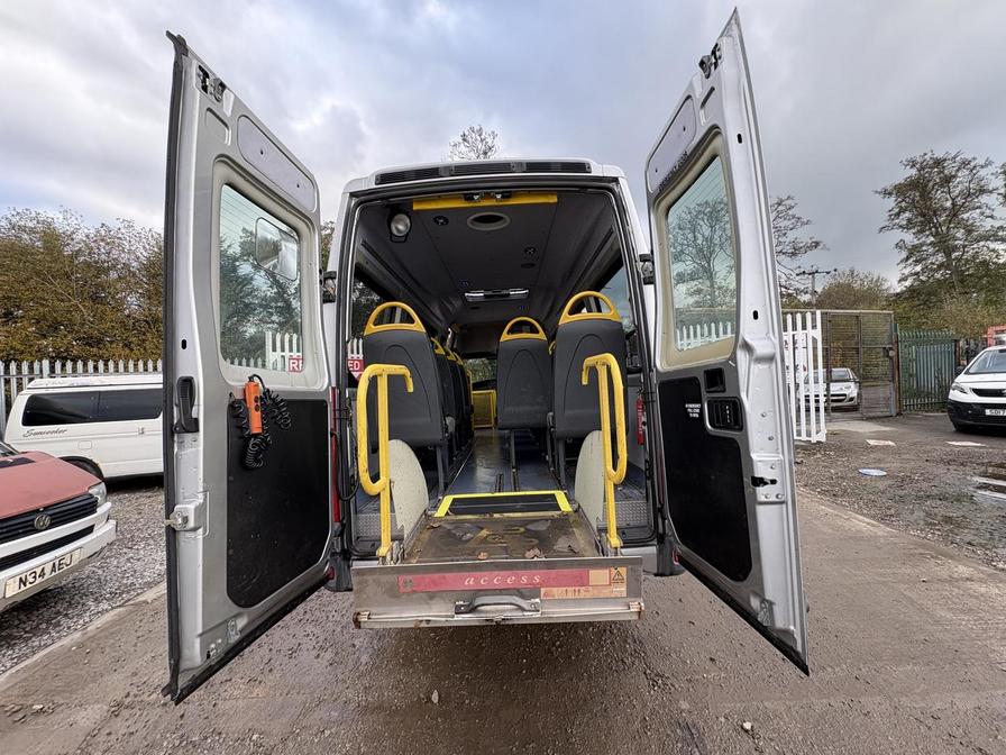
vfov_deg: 85.7
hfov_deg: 102.1
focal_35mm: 14
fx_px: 407
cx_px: 503
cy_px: 378
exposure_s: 1/99
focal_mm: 2.22
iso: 64
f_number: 2.2
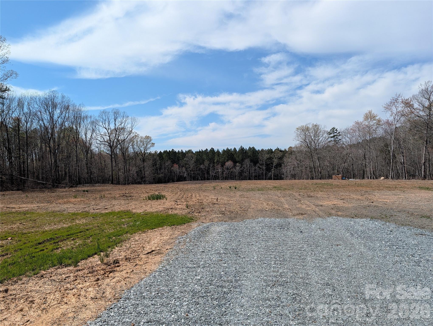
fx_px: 301
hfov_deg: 71.5
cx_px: 216
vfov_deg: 56.9
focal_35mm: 24
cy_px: 163
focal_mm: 6.9
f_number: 1.68
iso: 24
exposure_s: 1/1577
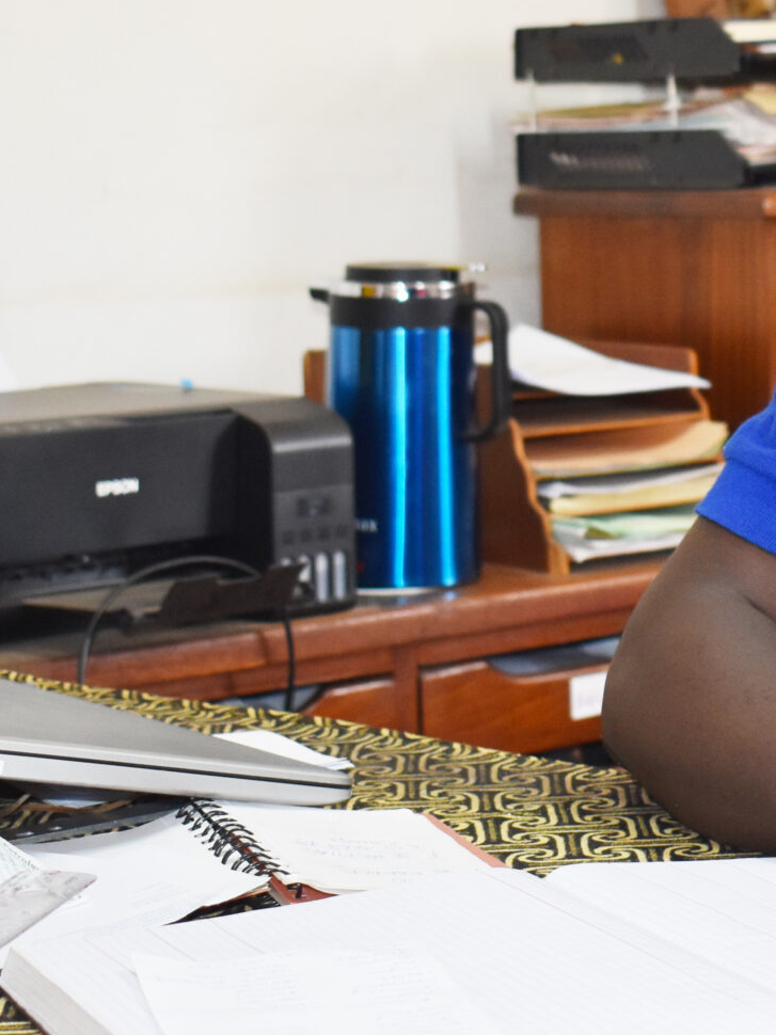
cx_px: 742
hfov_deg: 14.7
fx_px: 2960
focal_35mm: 99
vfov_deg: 19.8
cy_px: 325
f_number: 4
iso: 800
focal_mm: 26
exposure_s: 1/125
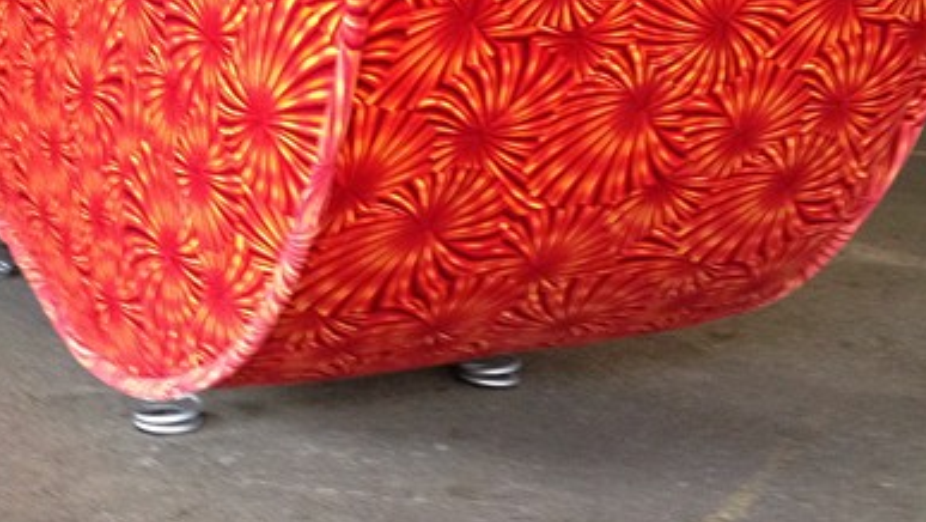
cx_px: 352
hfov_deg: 30.4
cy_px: 85
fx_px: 1695
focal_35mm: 69
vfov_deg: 17.3
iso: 250
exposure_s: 1/20
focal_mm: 4.28
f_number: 2.4
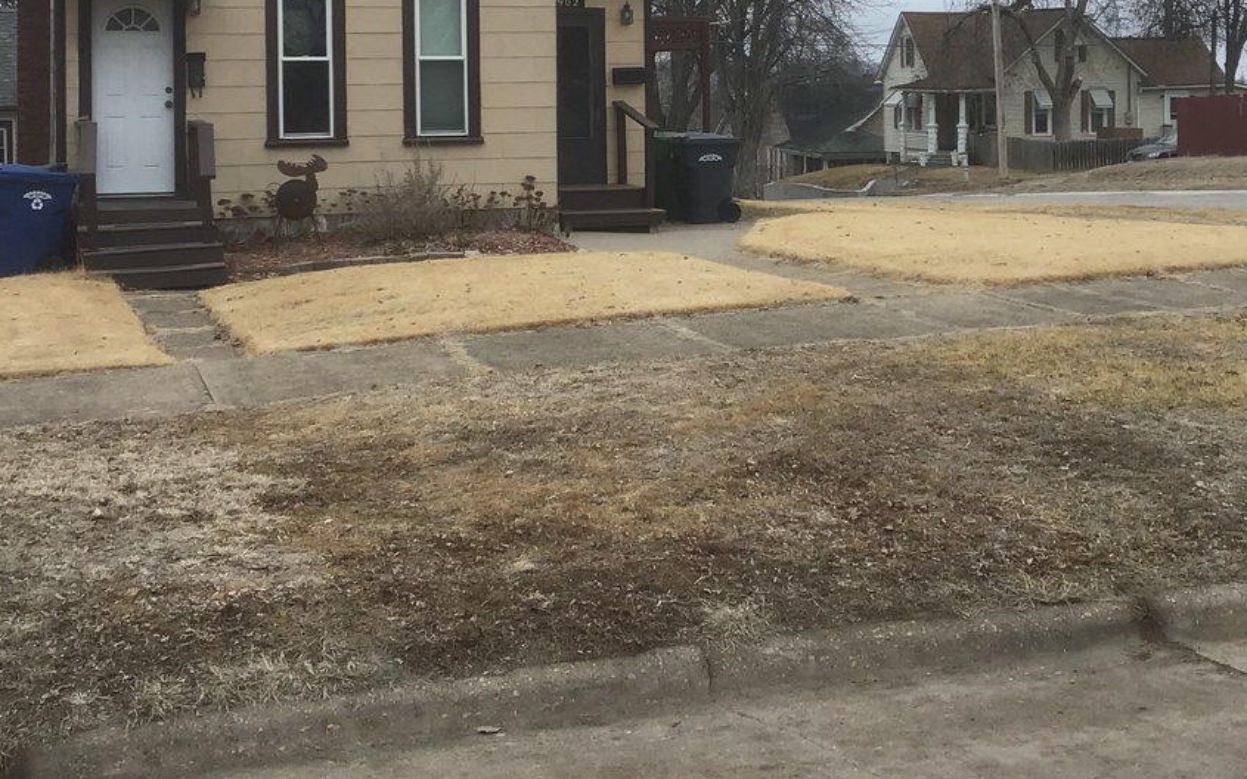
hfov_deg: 36.3
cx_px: 624
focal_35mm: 56
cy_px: 105
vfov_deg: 22.7
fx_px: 1903
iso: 25
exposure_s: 1/679
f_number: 2.4
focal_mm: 3.3
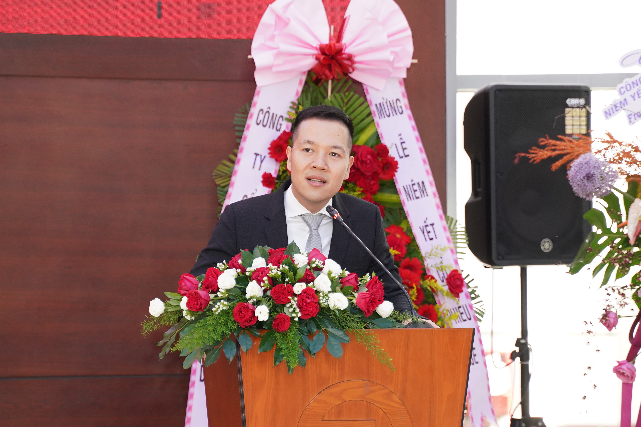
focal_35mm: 112
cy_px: 214
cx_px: 320
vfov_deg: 12.2
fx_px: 1994
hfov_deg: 18.3
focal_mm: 75
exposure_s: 1/160
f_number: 3.2
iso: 1250
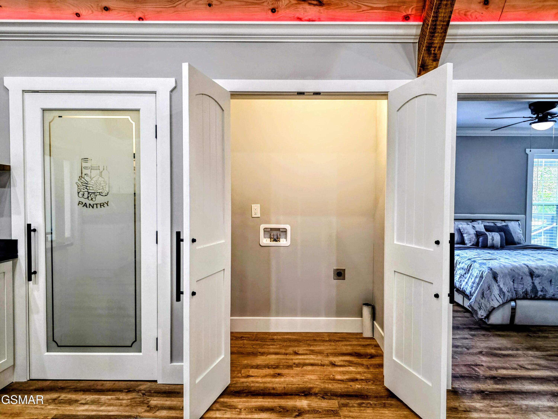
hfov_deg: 73.9
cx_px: 279
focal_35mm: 23
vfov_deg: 58.9
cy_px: 210
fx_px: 371
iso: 250
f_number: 1.7
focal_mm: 6.3
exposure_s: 1/120
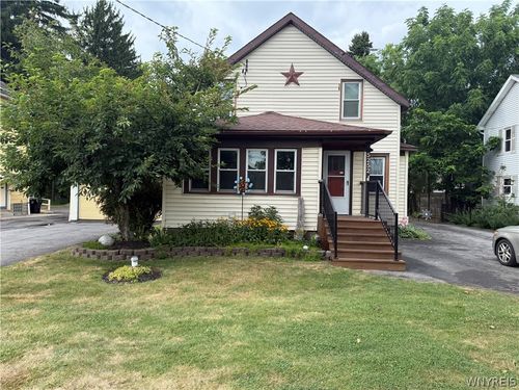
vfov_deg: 56.8
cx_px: 260
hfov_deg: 71.6
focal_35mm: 24
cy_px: 195
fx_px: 360
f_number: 1.78
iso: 100
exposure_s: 1/1553
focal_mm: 6.76
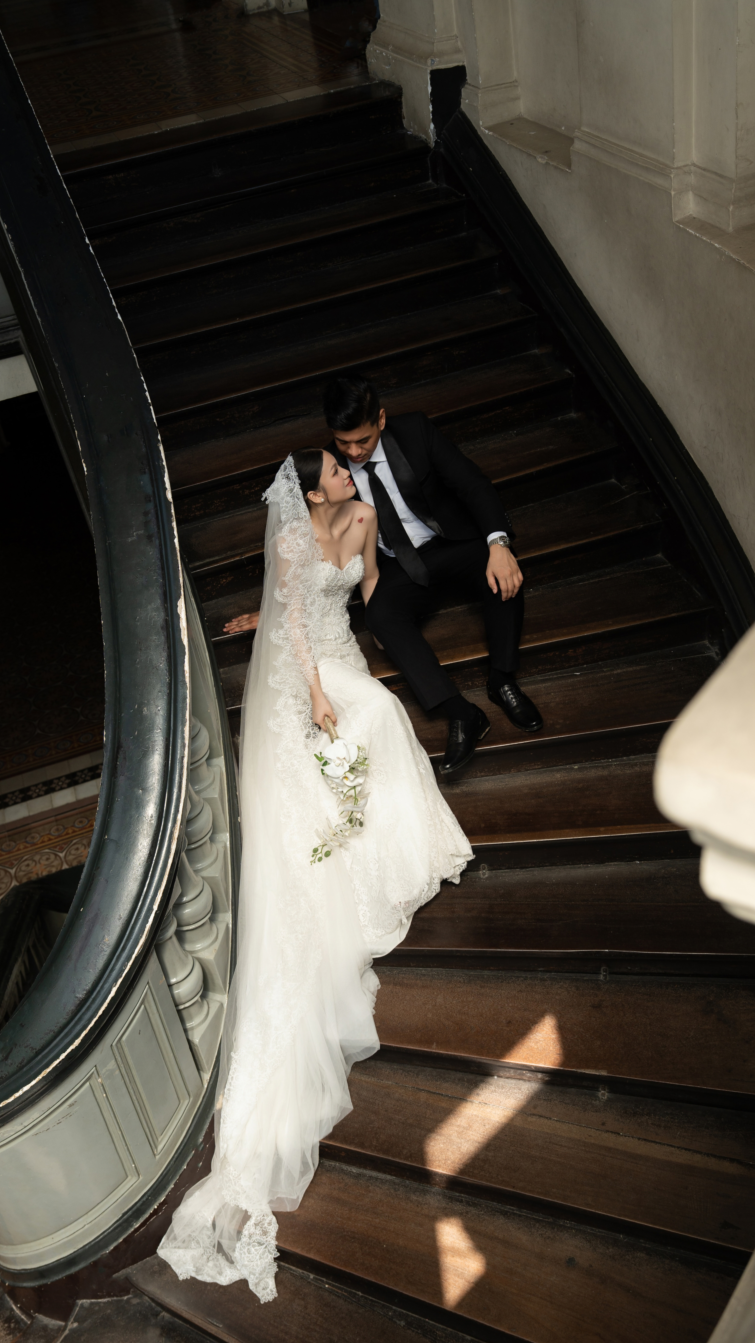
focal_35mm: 36
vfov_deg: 55.3
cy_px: 674
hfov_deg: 32.8
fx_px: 1281
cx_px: 389
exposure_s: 1/800
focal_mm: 34
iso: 250
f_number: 4
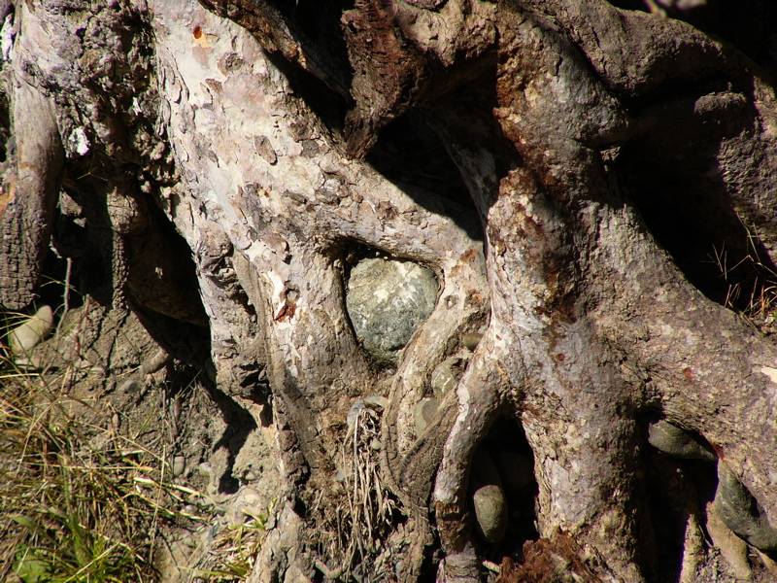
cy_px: 292
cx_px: 388
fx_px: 9697
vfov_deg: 3.4
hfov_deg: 4.6
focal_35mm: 432
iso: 50
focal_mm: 72
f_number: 4
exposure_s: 1/640
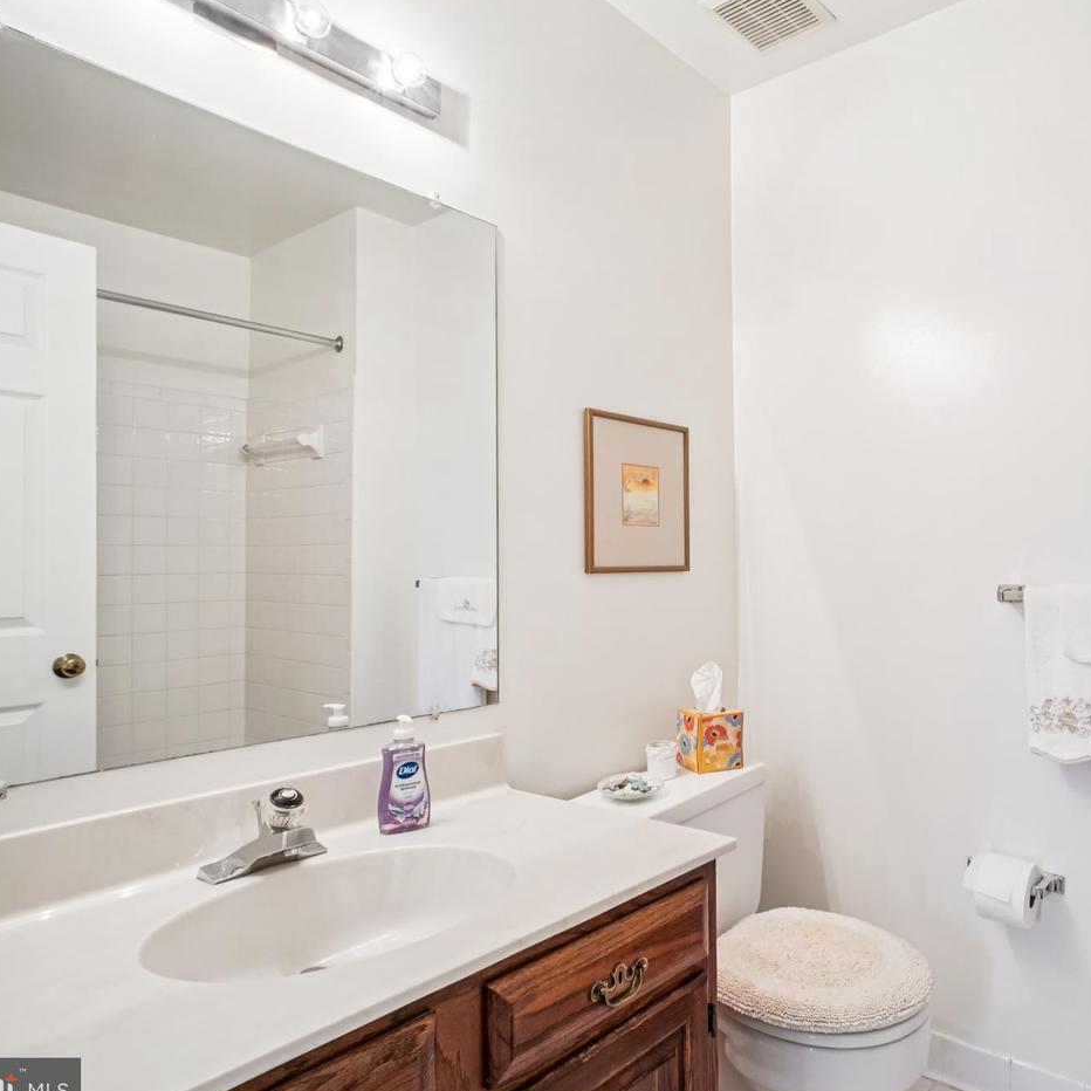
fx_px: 772
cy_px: 556
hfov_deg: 68.2
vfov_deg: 70.5
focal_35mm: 22
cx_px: 741
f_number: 8
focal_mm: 11
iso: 500
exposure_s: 1/15
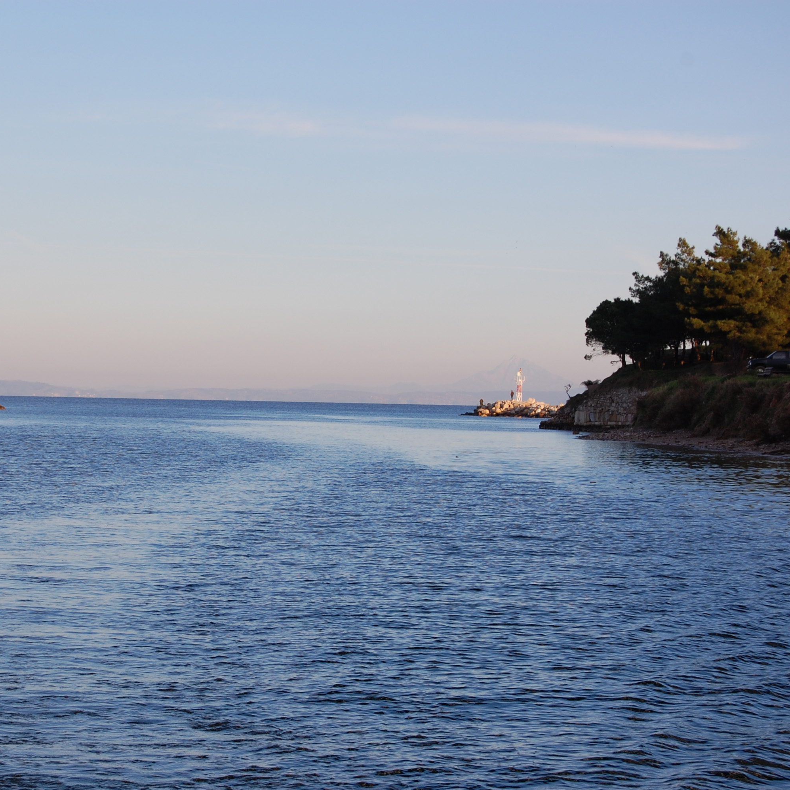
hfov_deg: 16.5
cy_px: 396
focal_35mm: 106
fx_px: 2728
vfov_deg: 16.5
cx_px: 283
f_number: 9
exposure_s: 1/320
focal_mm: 55
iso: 200
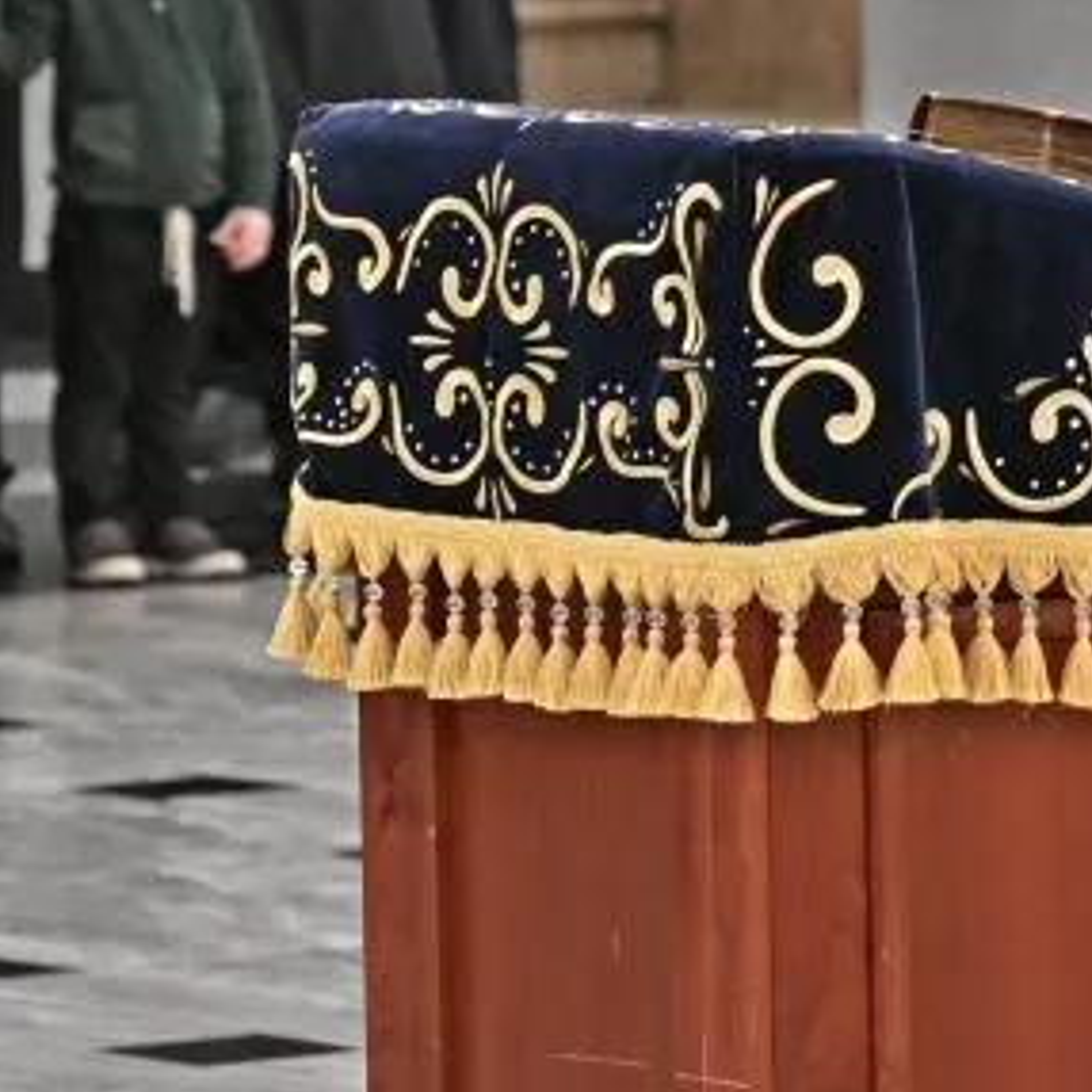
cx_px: 1249
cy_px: 382
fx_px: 19558
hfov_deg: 3.2
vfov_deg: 3.2
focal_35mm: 548
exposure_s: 1/125
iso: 250
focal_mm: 120
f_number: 4
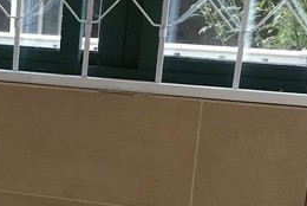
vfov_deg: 11.5
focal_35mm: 117
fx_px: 999
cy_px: 247
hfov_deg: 16.6
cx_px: -80
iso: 50
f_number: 2.2
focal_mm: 4.15
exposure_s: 1/30
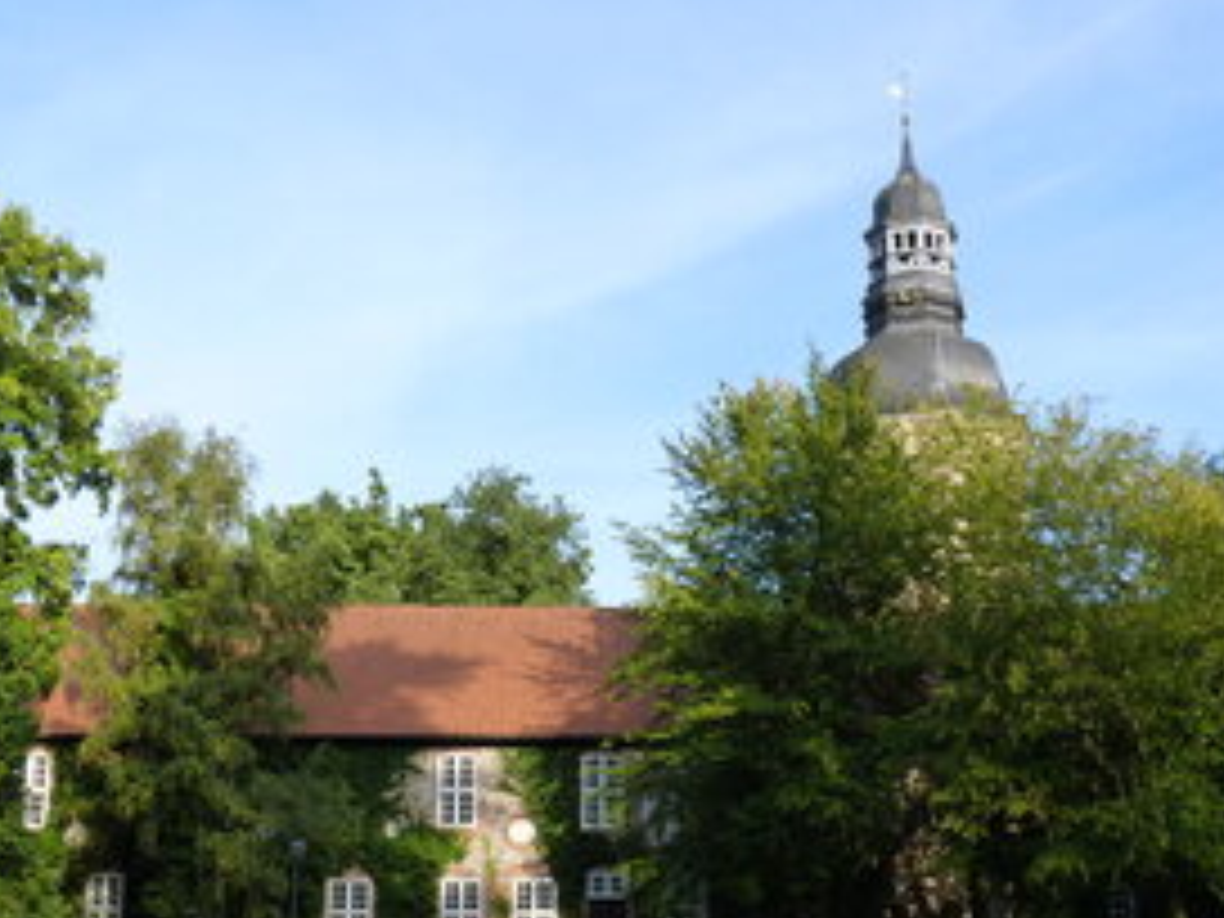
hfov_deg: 42.0
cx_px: 662
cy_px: 574
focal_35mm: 45
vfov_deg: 32.0
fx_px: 1591
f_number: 4
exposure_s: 1/250
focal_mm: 6.2
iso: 125
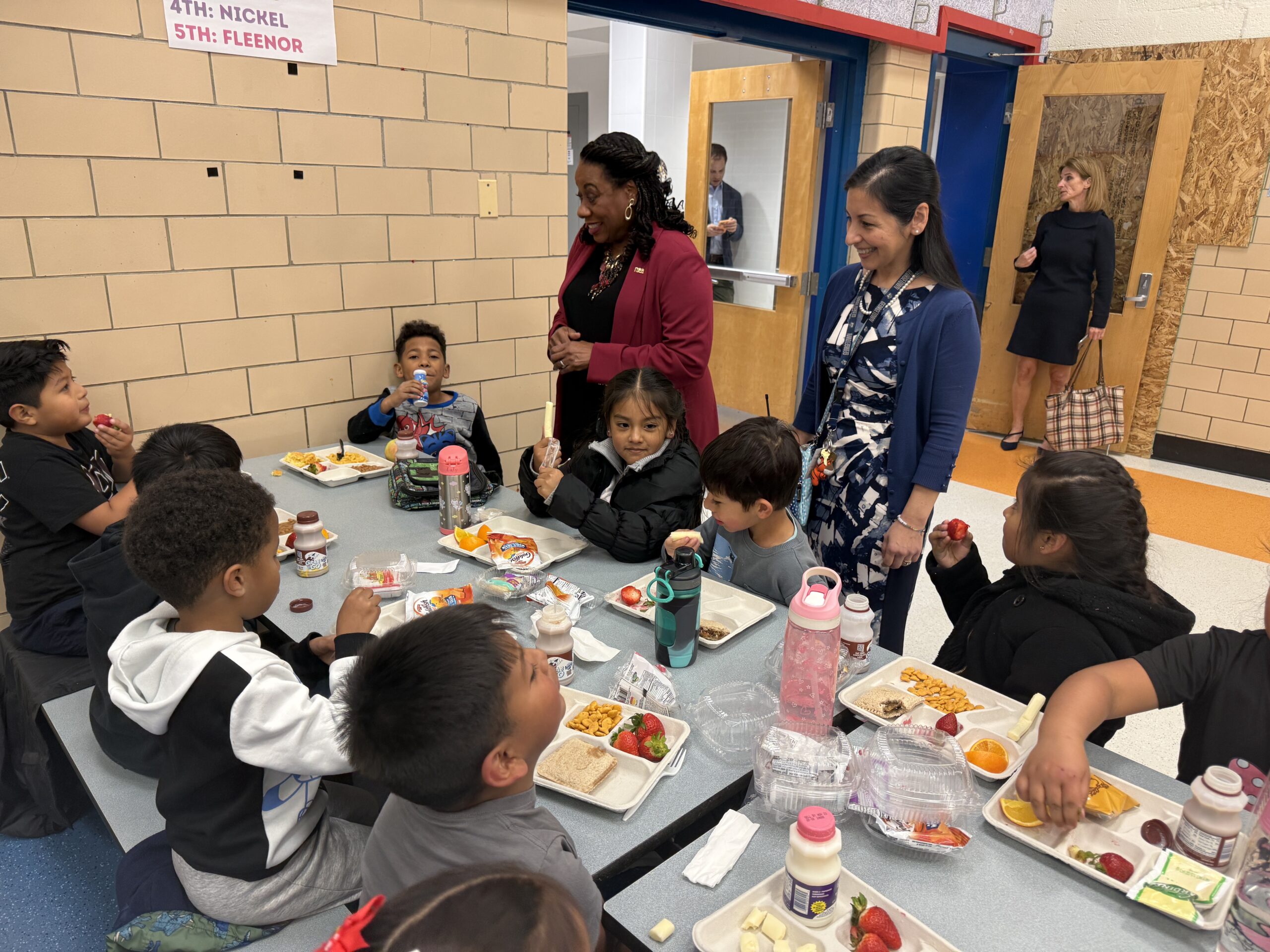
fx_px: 881
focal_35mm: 24
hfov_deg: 71.6
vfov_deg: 56.8
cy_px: 476
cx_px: 635
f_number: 1.78
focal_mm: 6.76
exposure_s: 1/65
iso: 160
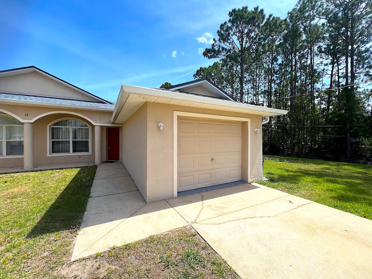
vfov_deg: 89.9
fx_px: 140
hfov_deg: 106.2
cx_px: 186
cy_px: 140
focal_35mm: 13
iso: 32
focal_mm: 1.57
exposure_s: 1/1277
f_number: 1.8
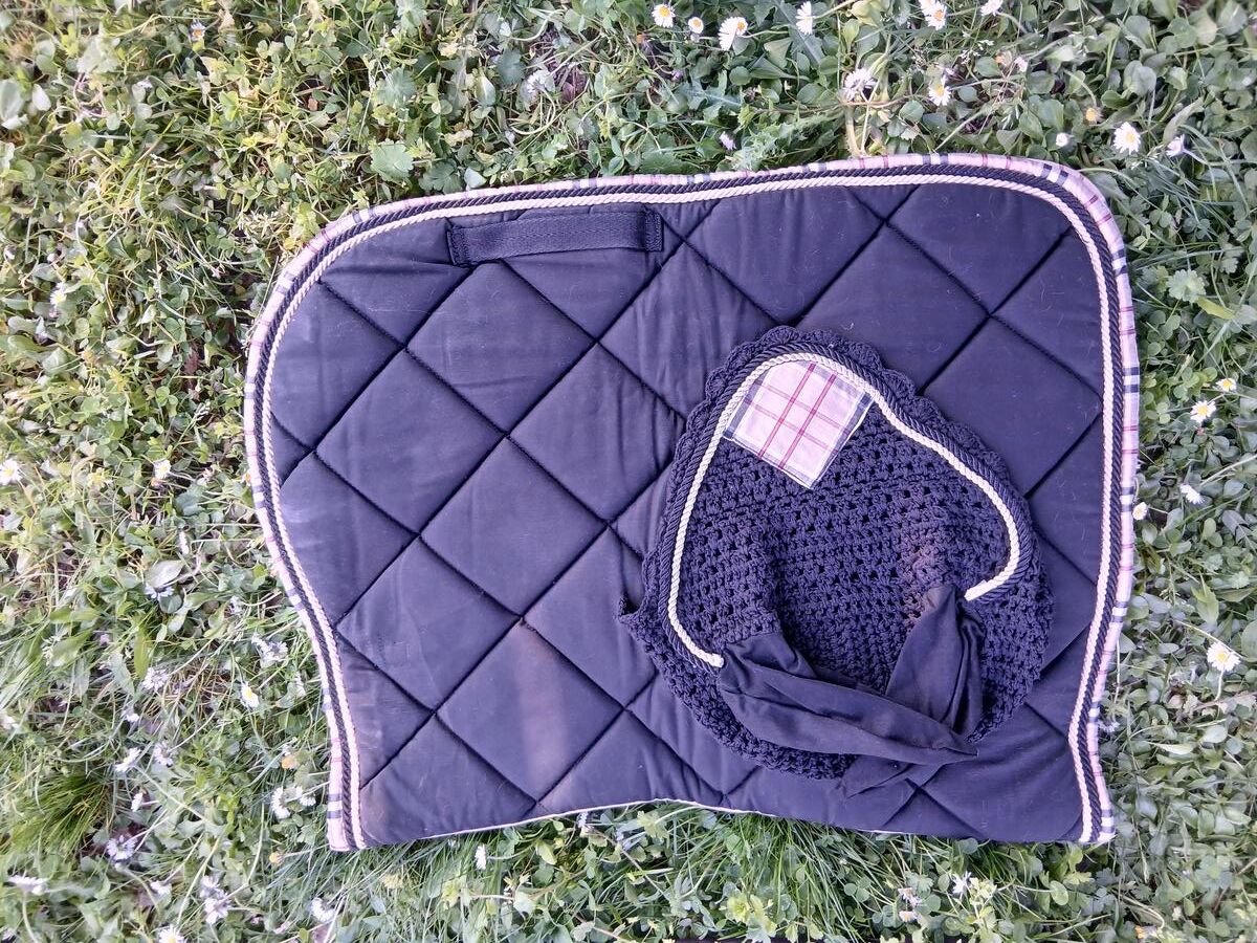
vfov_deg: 53.1
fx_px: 944
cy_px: 472
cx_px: 628
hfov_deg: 67.3
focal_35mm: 26
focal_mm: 3.98
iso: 50
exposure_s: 1/50
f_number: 1.8
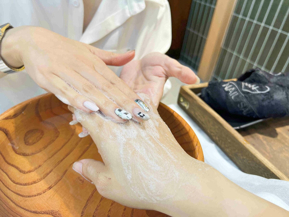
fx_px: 217
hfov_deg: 67.3
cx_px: 144
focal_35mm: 26
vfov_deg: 53.1
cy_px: 108
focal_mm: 5.7
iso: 40
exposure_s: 1/120
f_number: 1.5
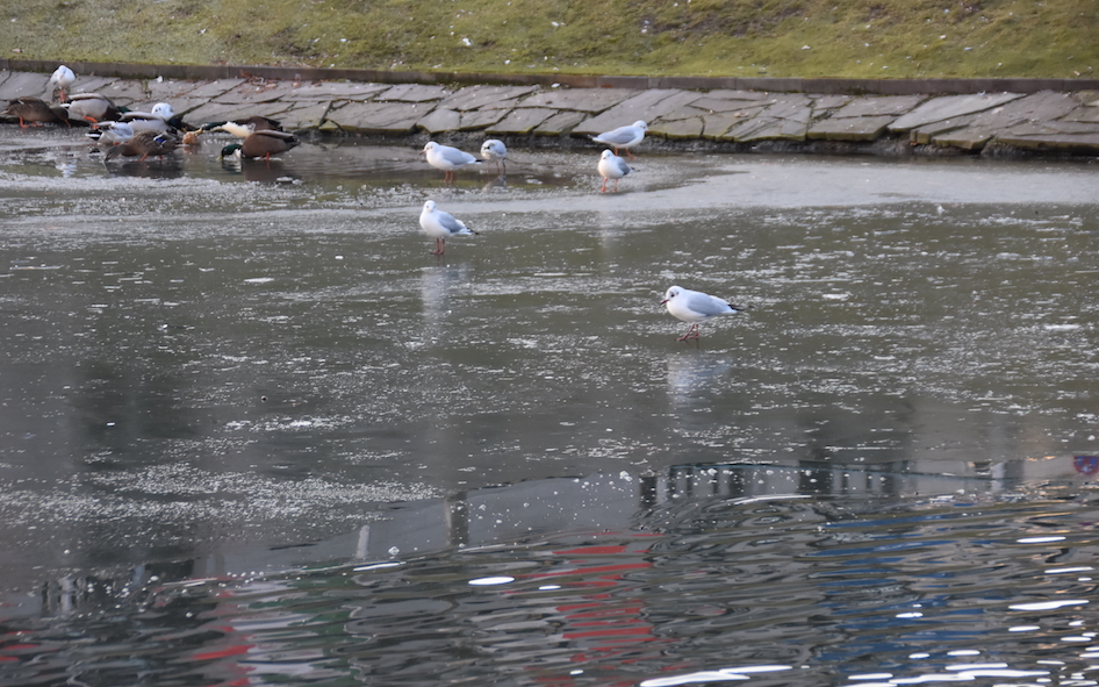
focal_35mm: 192
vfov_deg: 6.8
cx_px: 523
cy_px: 302
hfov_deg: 10.9
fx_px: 5750
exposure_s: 1/500
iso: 800
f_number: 5.6
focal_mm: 116
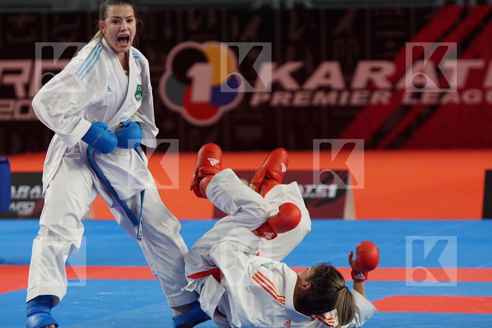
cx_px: 246
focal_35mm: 225
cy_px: 164
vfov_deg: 6.1
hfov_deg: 9.1
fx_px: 3075
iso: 3200
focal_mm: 150
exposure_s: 1/2000
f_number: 3.2
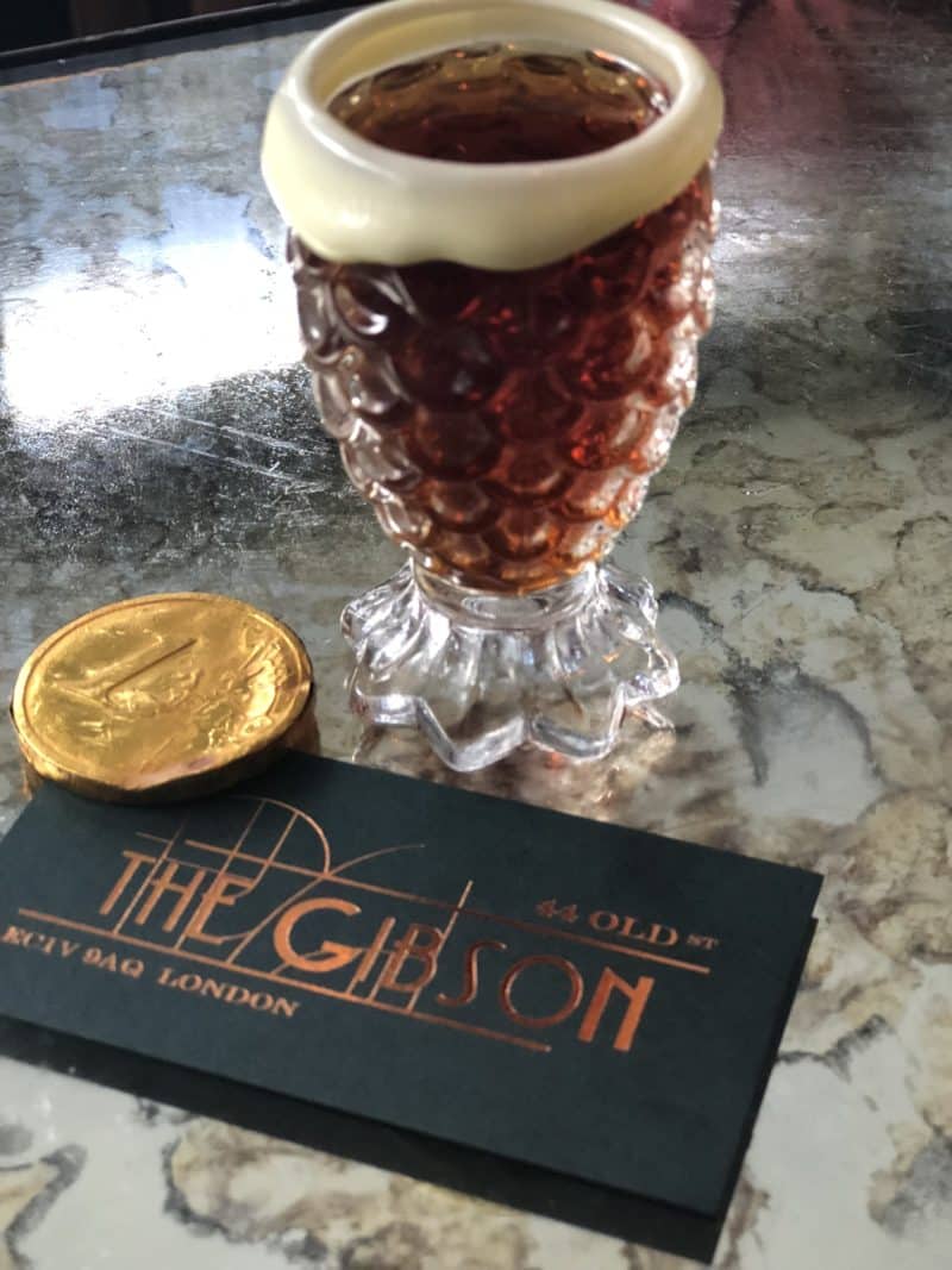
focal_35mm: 57
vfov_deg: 33.8
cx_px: 476
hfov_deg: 25.7
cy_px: 635
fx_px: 2091
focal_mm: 6.6
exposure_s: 1/50
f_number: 2.8
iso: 640
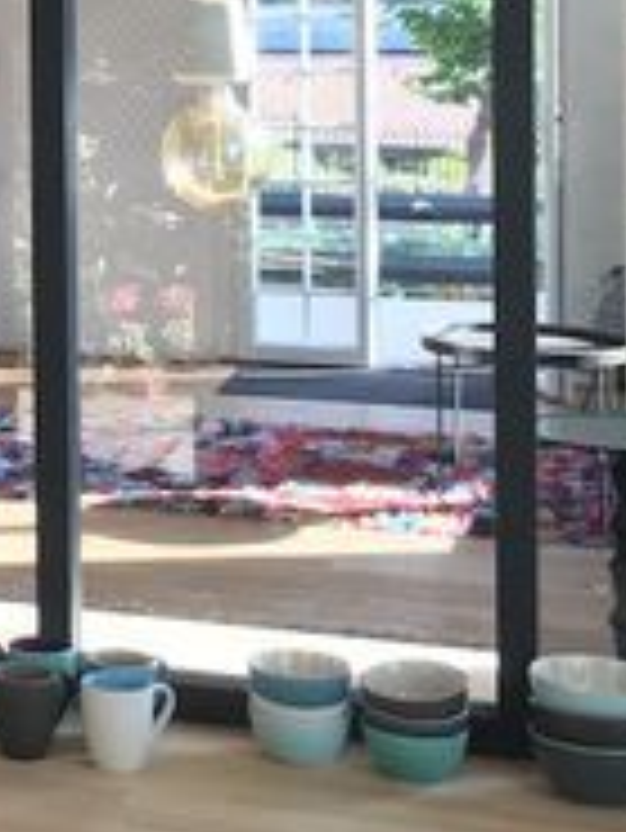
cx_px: -347
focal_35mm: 94
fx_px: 2264
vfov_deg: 20.3
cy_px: 31
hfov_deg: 14.5
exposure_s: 1/100
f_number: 2.2
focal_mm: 4.15
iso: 40
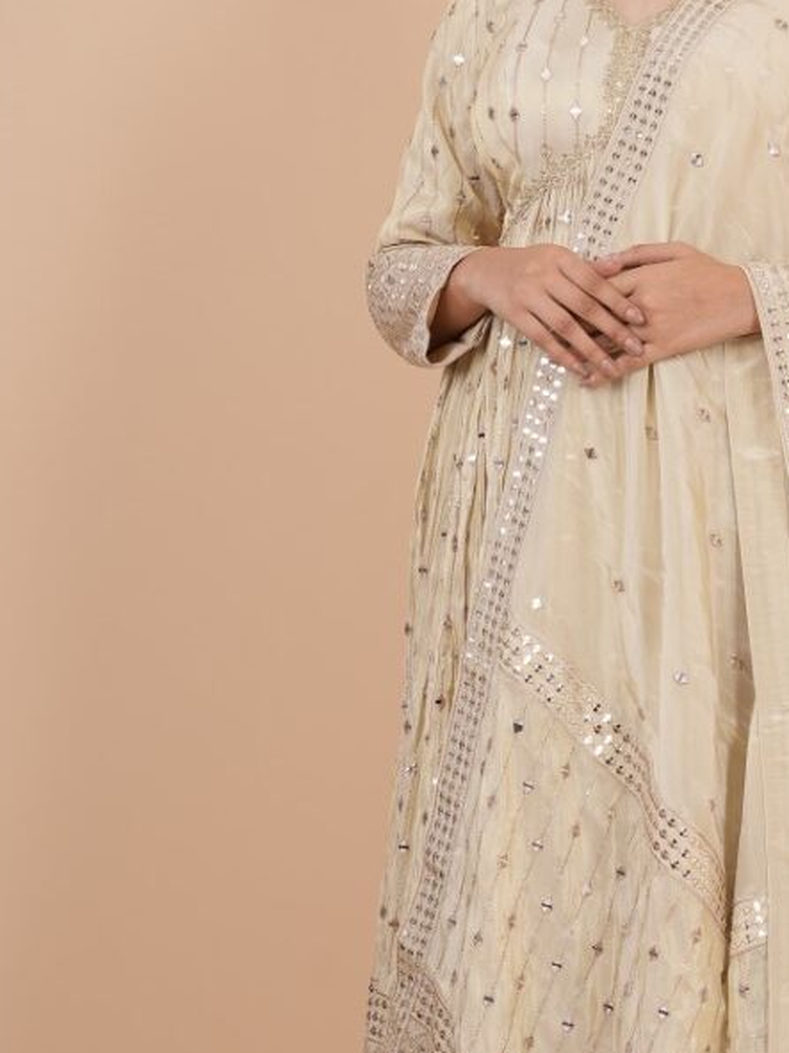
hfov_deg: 10.2
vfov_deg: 13.6
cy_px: 527
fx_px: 4408
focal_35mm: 145
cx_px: 746
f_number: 7.1
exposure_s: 1/100
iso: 125
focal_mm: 55
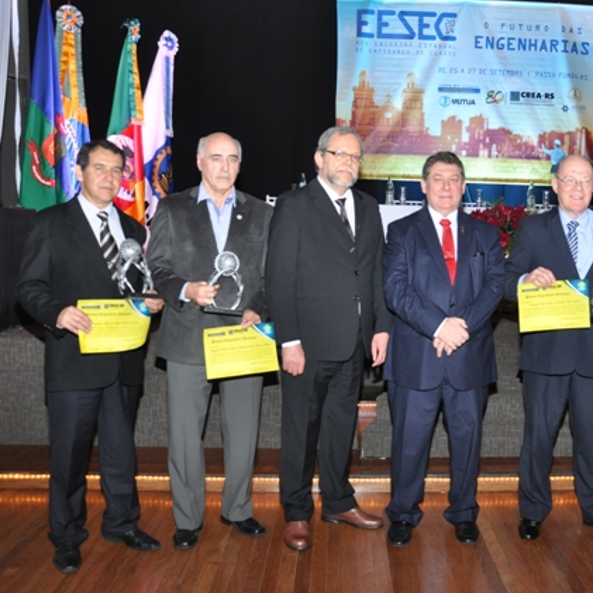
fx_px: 788
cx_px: 400
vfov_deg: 41.3
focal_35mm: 41
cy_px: 298
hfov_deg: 40.7
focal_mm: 21
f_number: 4.5
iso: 1000
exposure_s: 1/60
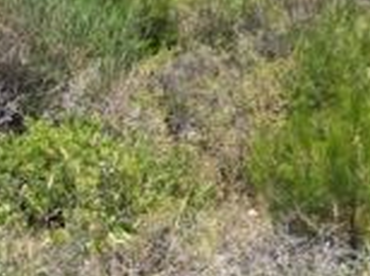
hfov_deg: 17.4
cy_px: -334
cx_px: -13
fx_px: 1174
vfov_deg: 11.6
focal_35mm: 110
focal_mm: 6.72
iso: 110
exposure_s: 1/2000
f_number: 1.7
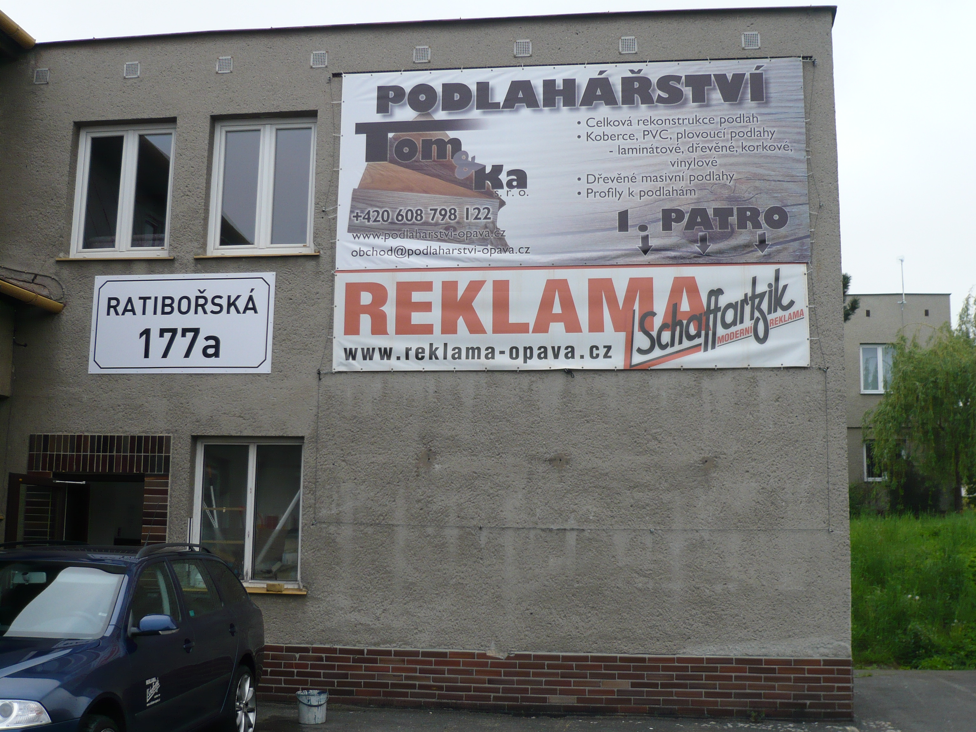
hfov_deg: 46.8
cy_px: 366
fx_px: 1128
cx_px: 488
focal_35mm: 40
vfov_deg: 36.0
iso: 100
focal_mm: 6.6
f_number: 3.3
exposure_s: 1/500
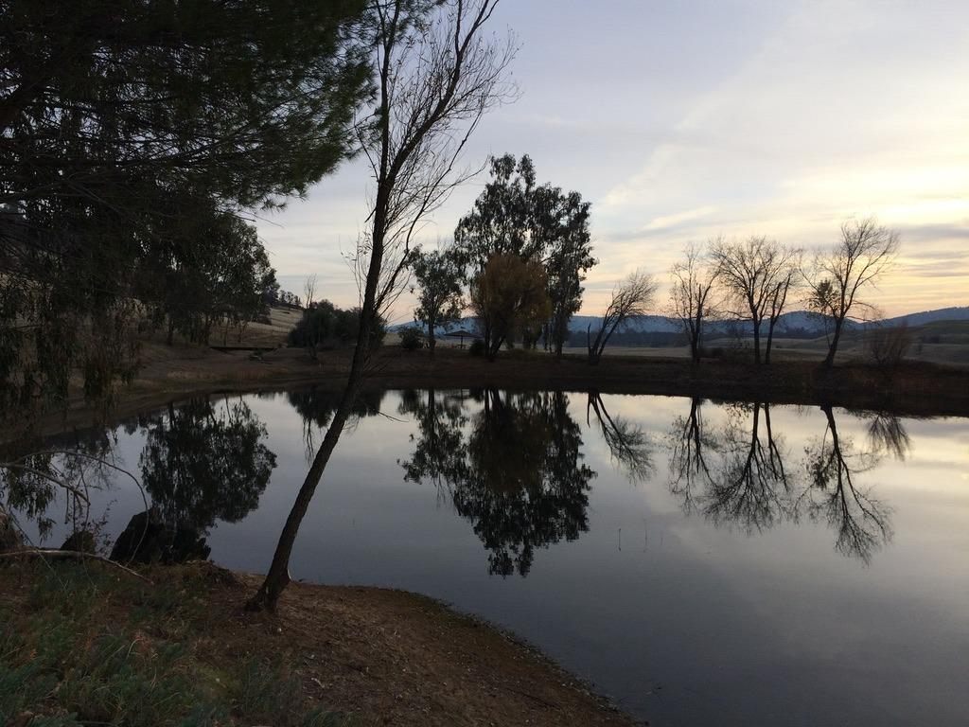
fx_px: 812
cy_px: 364
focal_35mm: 29
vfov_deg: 48.2
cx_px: 484
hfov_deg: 61.7
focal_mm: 4.15
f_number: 2.2
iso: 32
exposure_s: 1/933
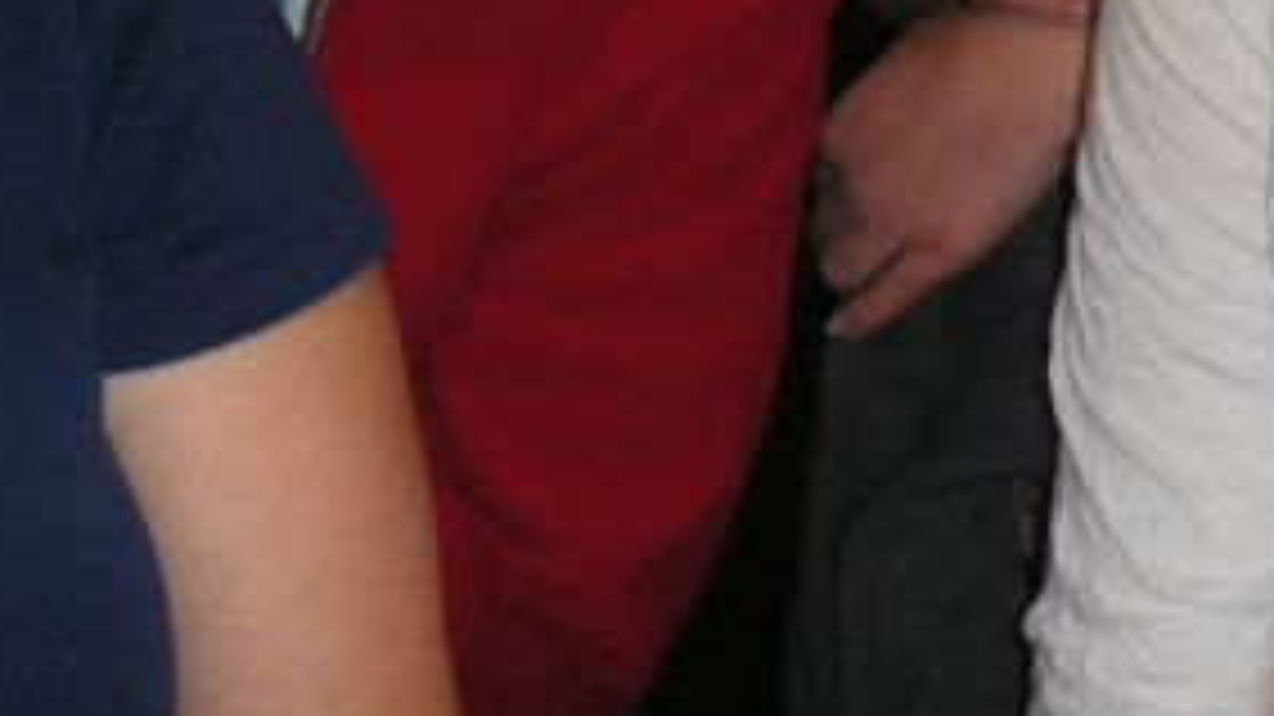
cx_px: 473
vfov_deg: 10.4
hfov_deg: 19.3
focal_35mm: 111
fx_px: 3749
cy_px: -468
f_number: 3.5
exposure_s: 1/50
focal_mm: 6.3
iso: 400
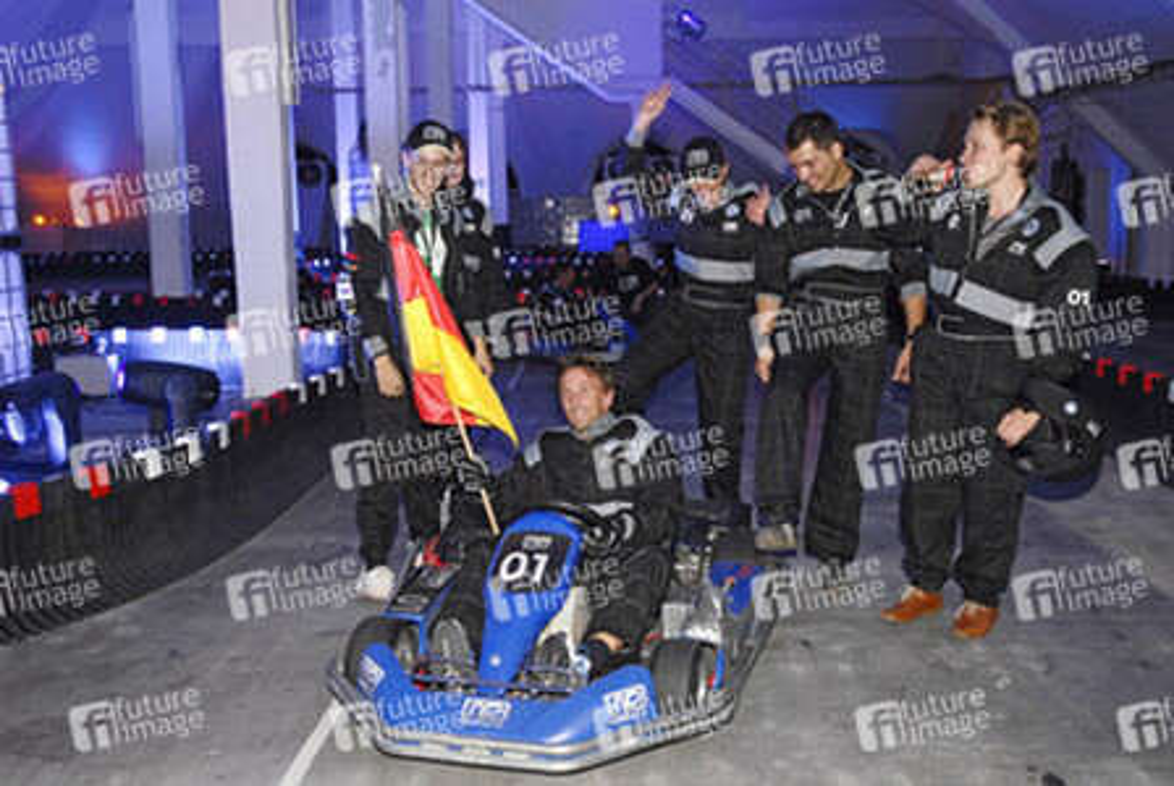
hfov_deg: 53.1
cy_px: 393
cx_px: 587
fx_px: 1176
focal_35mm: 36
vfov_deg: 37.0
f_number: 5
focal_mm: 24
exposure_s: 1/50
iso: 500
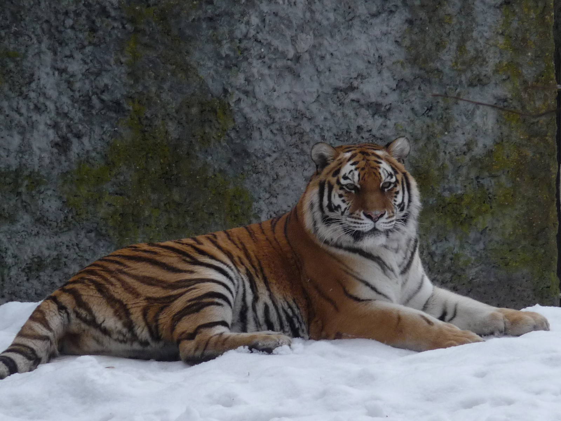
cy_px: 210
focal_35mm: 472
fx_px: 7649
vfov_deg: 3.2
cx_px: 280
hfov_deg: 4.2
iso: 160
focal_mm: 47
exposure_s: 1/125
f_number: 4.9
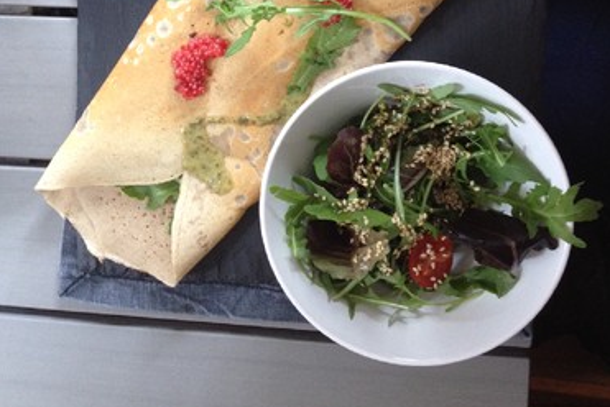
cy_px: 28
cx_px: 307
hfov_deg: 40.3
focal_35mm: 49
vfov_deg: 26.5
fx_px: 831
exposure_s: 1/20
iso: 200
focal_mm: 4.28
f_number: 2.4
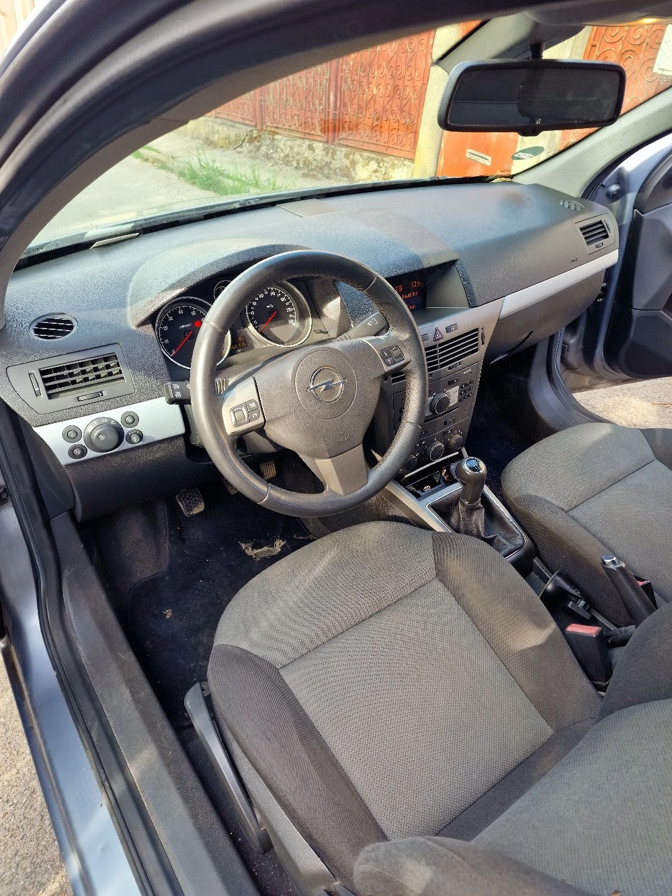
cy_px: 448
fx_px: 595
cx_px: 336
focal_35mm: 23
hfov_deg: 58.9
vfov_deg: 73.9
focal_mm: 6.4
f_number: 1.8
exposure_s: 1/50
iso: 50
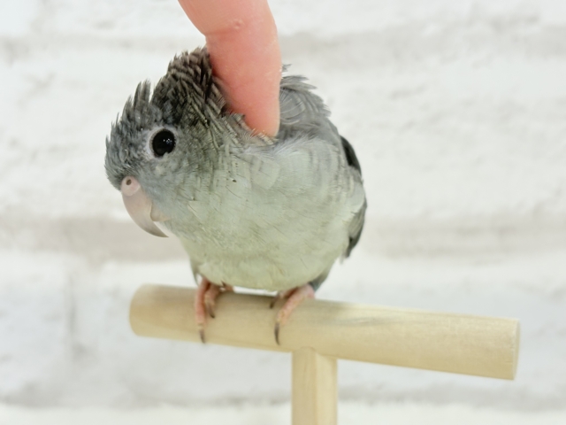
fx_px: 850
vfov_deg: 28.0
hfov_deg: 36.8
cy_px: 212
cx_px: 283
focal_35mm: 52
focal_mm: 5.96
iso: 50
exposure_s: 1/50
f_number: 1.6
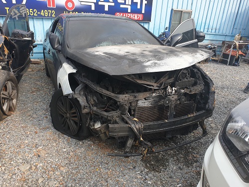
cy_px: 94
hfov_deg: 67.3
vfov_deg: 53.1
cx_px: 124
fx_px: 187
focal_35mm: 26
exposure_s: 1/458
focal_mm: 4.3
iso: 50
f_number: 2.4
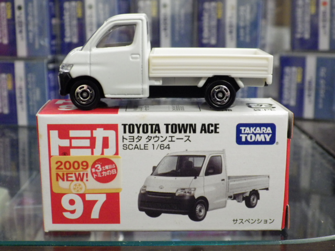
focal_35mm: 59
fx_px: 571
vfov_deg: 24.8
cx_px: 168
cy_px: 126
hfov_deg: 32.7
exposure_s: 1/40
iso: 800
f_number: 4
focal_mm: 10.7
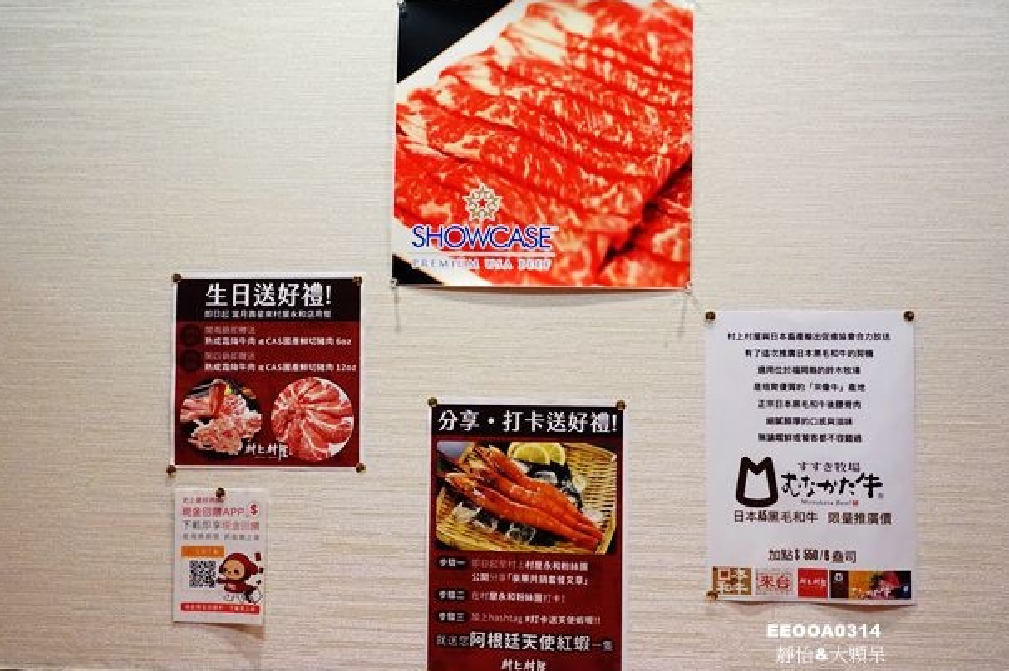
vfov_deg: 43.6
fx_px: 840
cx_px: 494
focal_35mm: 30
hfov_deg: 62.0
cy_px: 328
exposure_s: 1/160
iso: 3200
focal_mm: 10.33
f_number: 4
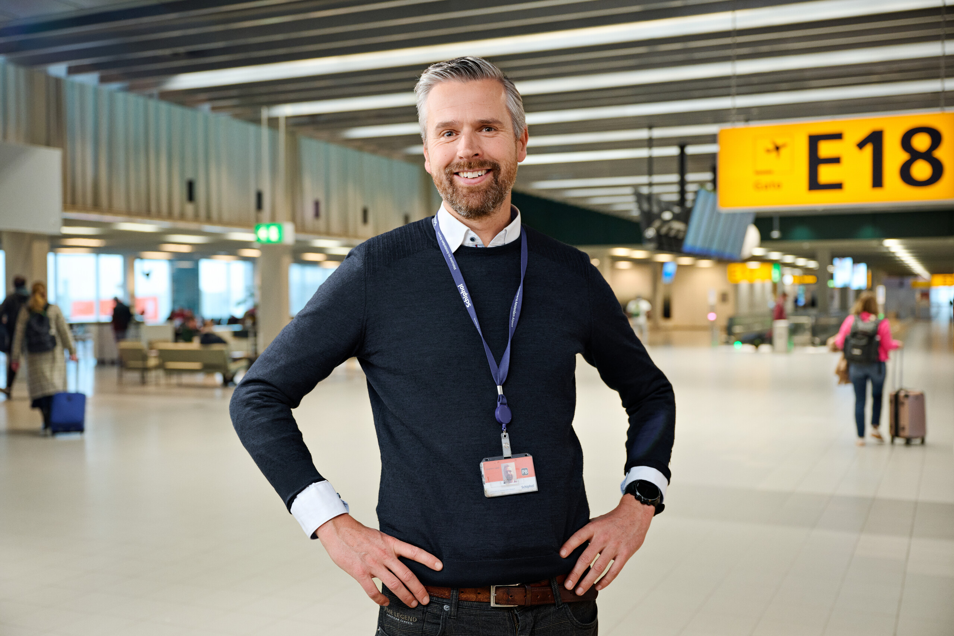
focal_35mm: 39
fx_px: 1033
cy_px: 318
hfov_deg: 49.6
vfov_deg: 34.2
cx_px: 477
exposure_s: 1/80
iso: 500
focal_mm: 39
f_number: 3.2
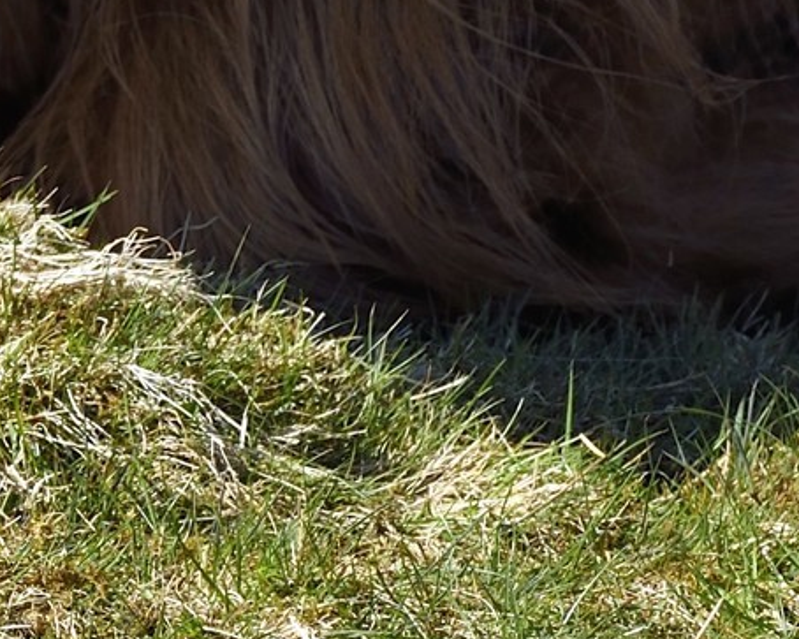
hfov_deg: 2.4
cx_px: -604
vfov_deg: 1.9
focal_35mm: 794
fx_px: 18772
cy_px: -1370
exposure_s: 1/320
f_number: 9
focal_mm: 160
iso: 200
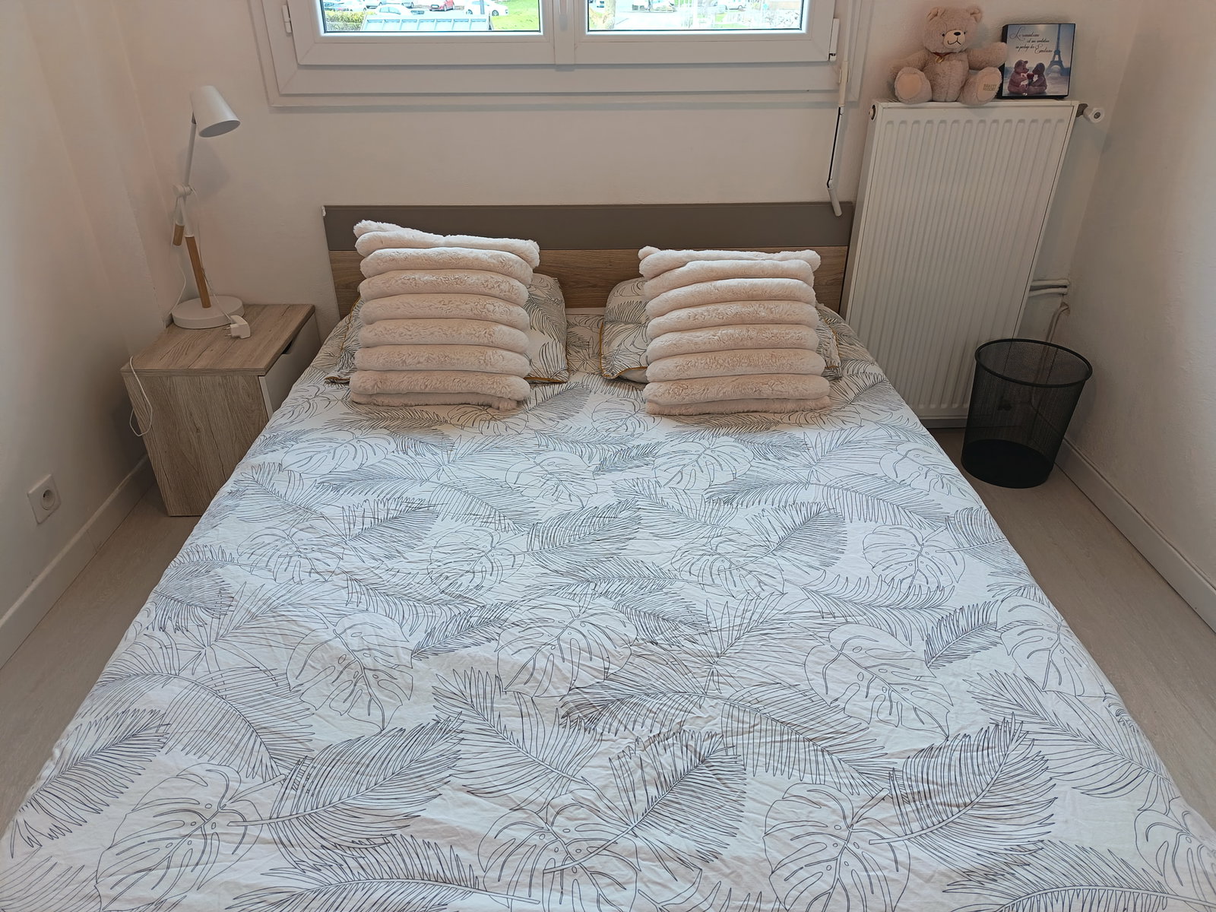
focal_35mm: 24
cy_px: 456
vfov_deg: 56.8
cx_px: 608
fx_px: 843
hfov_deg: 71.6
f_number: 1.75
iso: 595
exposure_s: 1/50
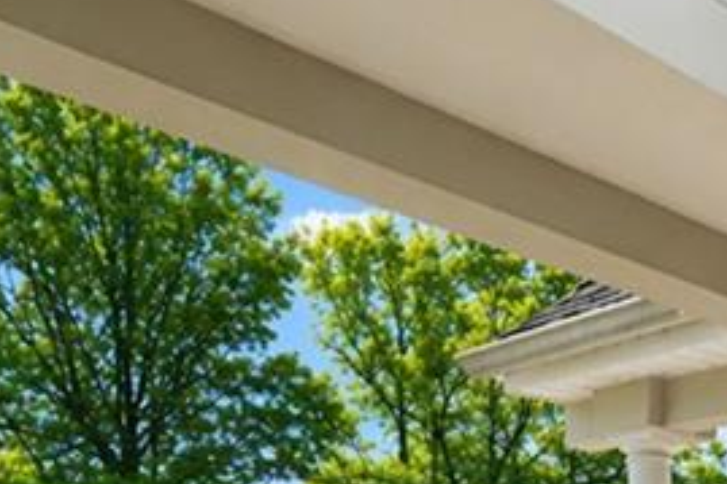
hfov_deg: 30.8
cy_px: 662
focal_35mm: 61
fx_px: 1231
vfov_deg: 20.0
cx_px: 705
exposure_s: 1/100
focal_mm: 16
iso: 100
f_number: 5
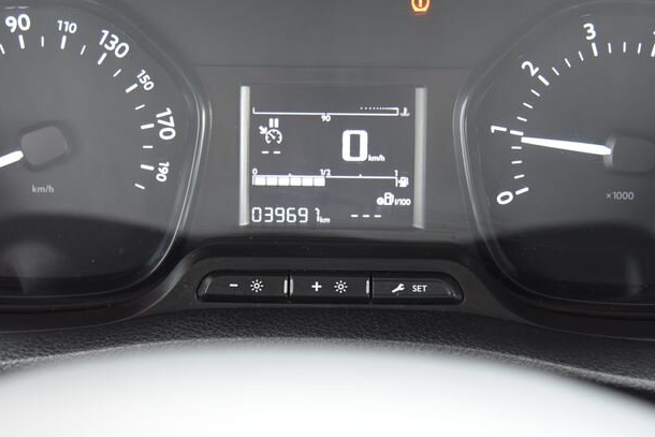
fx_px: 1529
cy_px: 151
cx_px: 330
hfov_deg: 24.2
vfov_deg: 16.2
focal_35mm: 84
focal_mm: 50
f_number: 4
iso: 500
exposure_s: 1/15
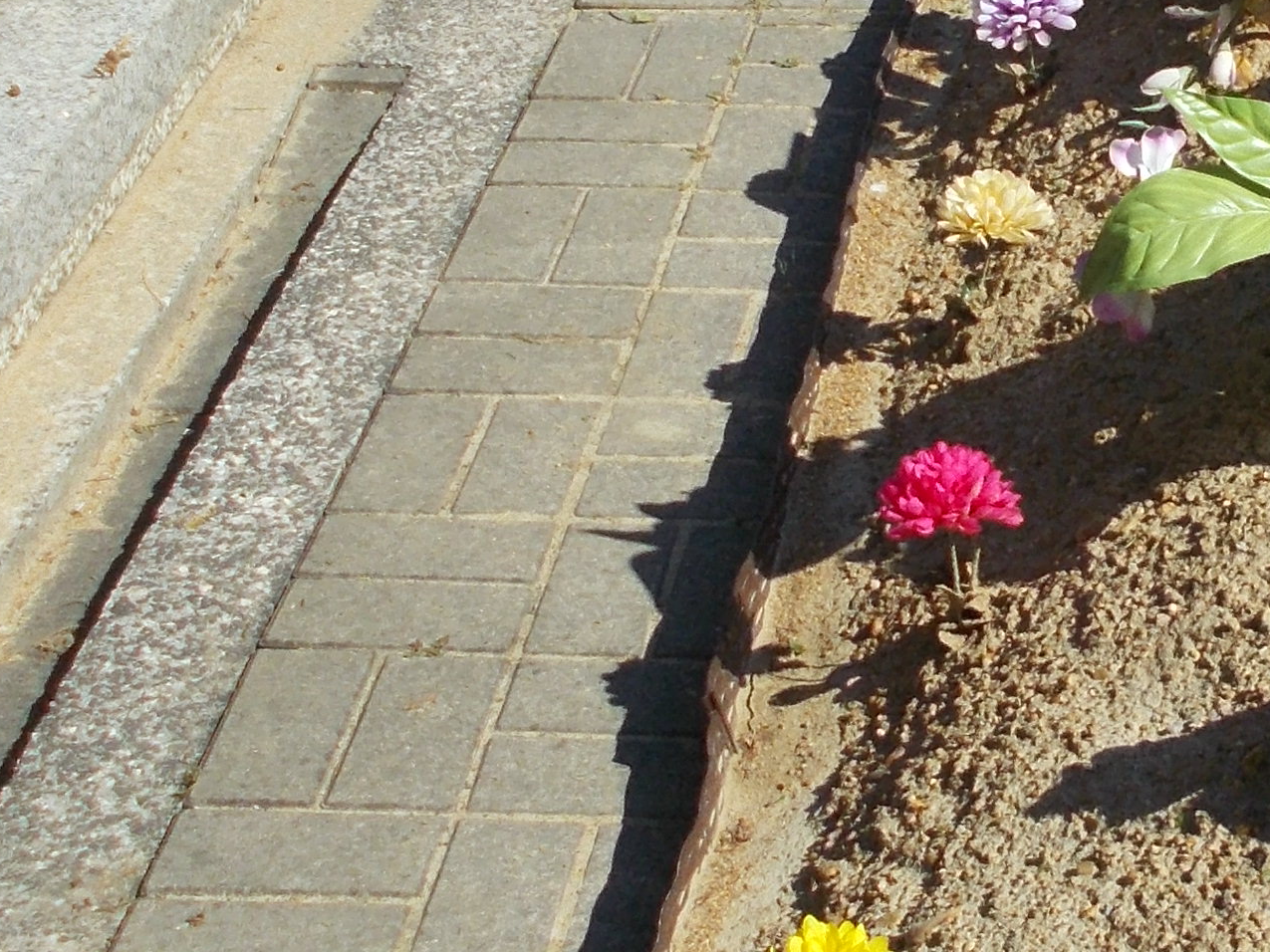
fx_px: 3448
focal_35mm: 94
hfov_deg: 20.5
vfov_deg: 15.5
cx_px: 1119
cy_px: 68
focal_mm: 4.6
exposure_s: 1/250
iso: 80
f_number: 8
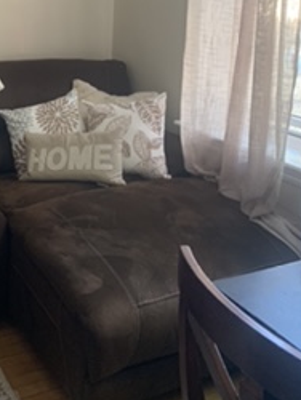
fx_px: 567
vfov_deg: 37.2
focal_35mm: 49
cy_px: 67
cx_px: 51
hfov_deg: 28.9
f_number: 1.8
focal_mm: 4.25
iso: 320
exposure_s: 1/60
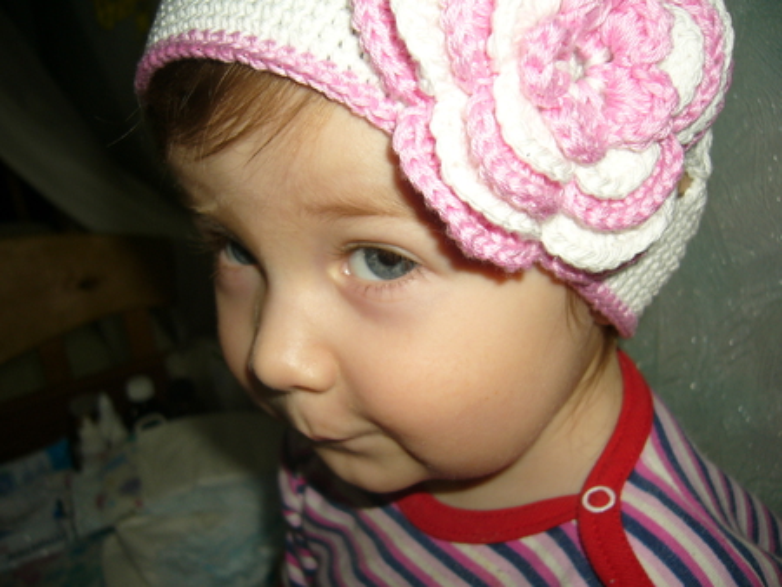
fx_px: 791
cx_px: 391
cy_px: 294
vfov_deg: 40.7
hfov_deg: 52.6
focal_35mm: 35
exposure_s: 1/60
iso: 80
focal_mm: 5.8
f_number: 2.8
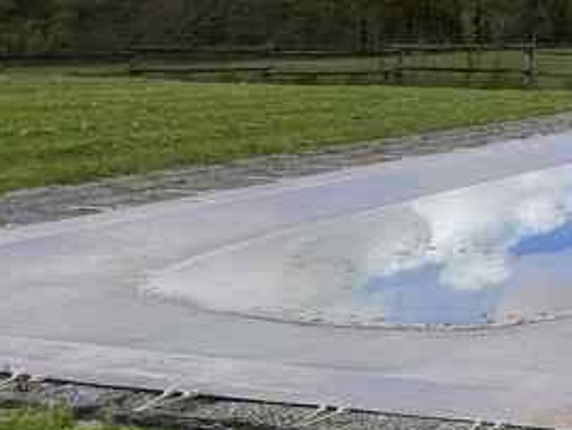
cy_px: -47
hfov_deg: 19.8
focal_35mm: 58
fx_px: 959
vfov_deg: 23.6
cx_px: 1116
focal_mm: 1.57
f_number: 1.8
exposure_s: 1/797
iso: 32
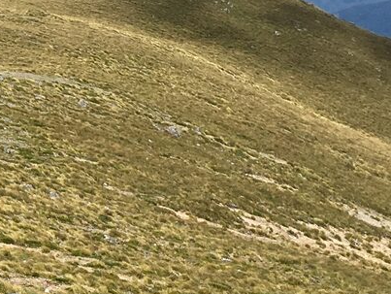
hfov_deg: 16.0
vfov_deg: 12.9
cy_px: 68
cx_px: -151
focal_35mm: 115
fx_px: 1300
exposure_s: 1/2331
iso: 25
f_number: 2.2
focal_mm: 4.15
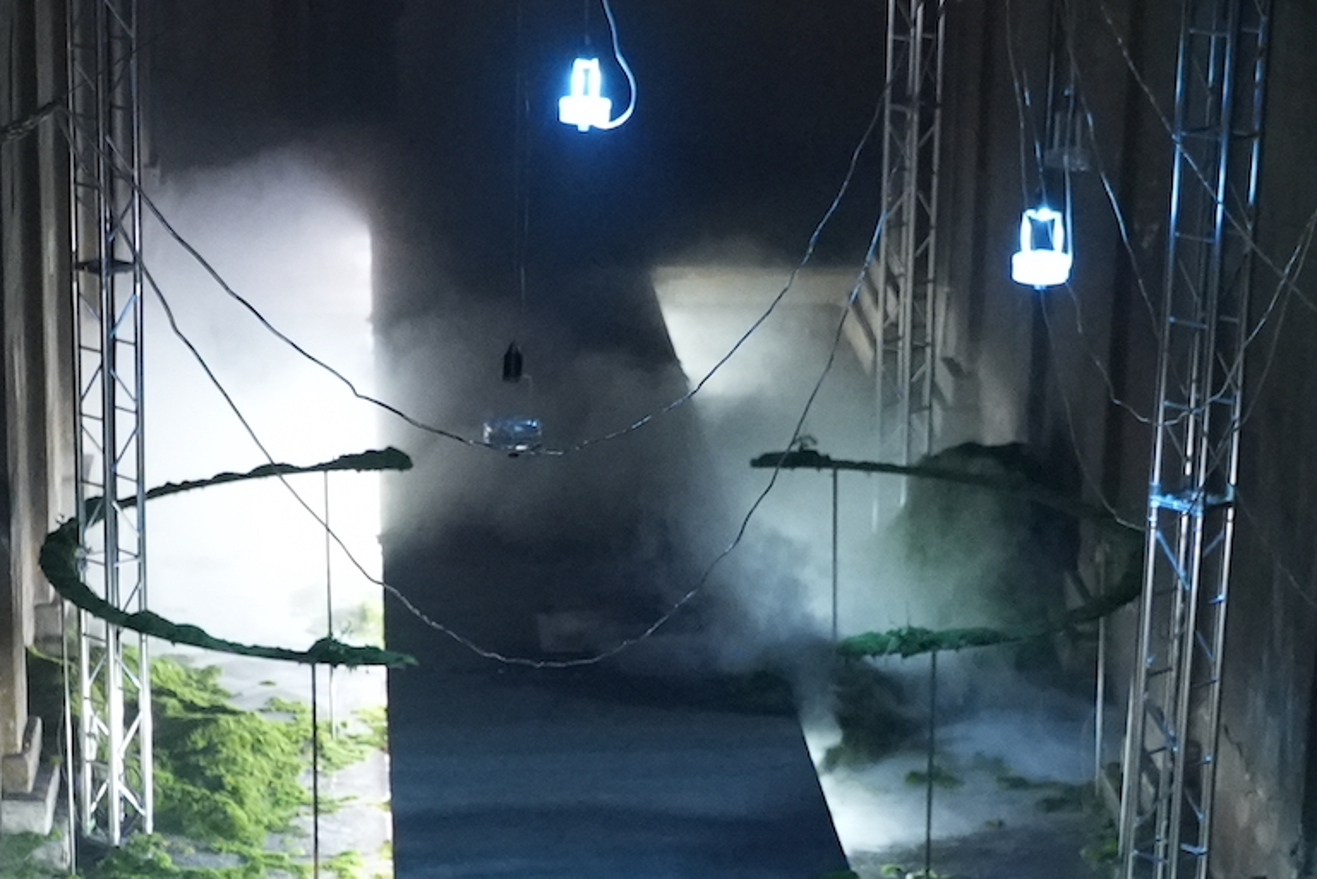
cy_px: 833
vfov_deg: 12.4
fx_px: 4026
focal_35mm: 110
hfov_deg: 18.6
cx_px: 761
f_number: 4.5
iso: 12800
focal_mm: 44
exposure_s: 1/125
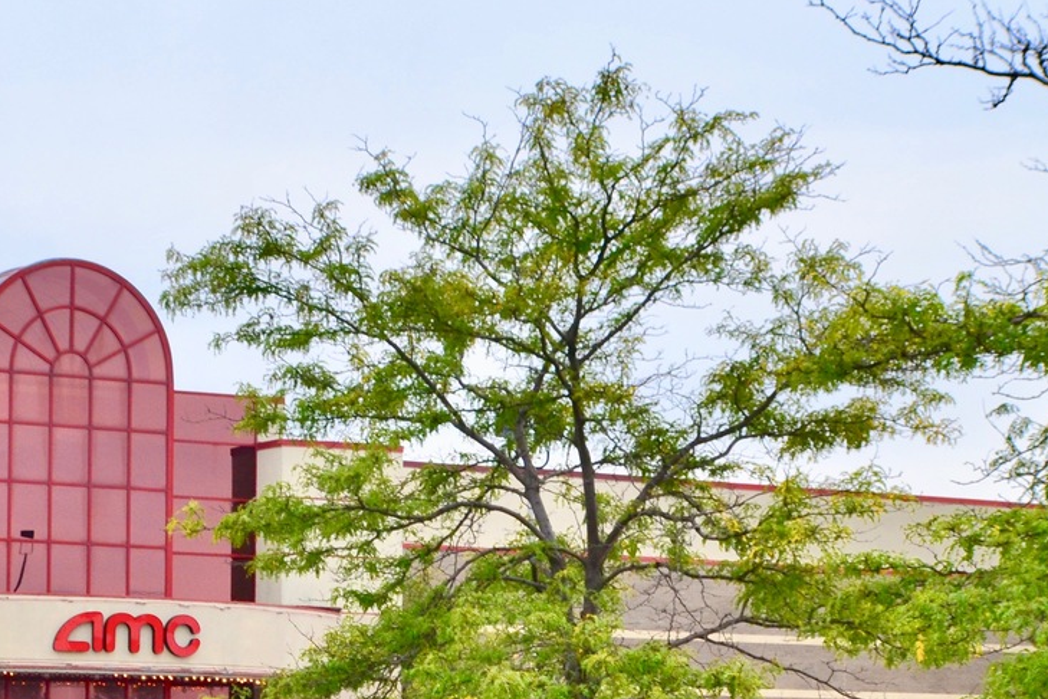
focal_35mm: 140
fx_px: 4075
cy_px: 603
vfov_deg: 9.8
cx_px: 346
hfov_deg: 14.6
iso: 400
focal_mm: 42
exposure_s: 1/200
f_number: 10
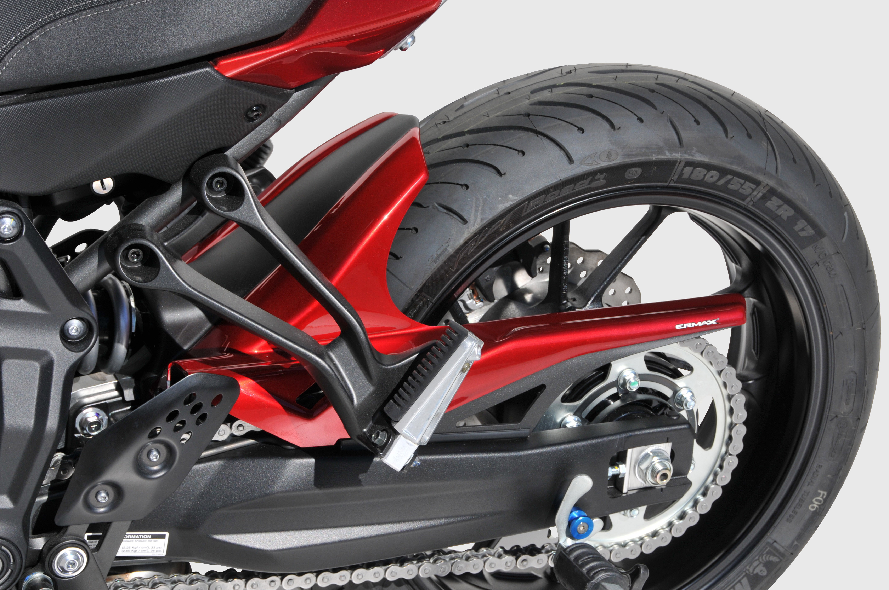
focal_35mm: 84
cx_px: 444
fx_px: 2072
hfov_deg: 24.2
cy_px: 295
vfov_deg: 16.2
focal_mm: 56
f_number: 10
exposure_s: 1/400
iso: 200
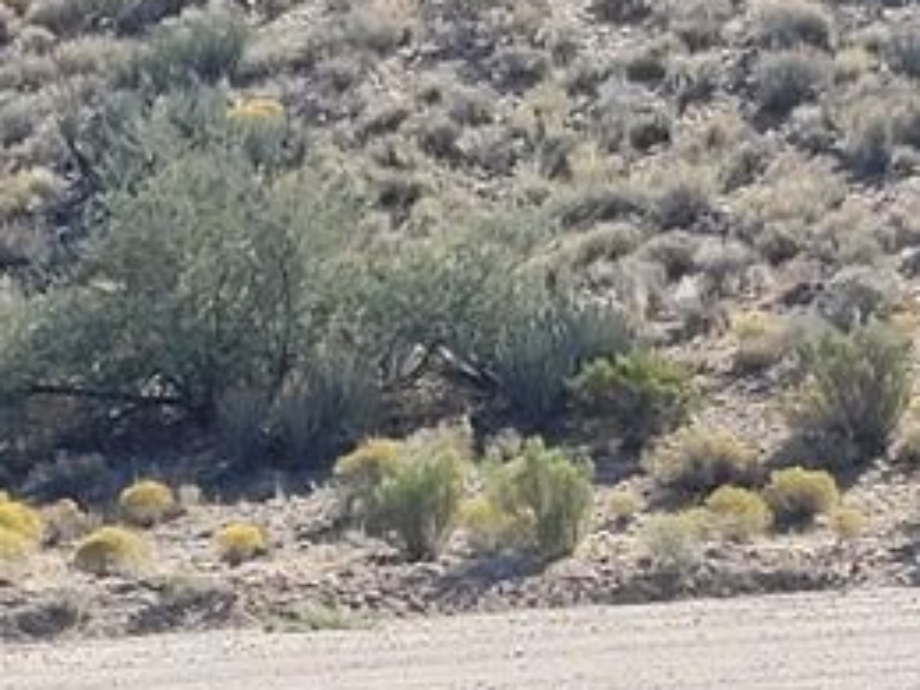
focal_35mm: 50
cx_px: 488
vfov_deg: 29.0
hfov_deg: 38.2
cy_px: 441
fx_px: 1329
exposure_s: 1/937
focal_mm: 4.3
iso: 50
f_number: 2.4
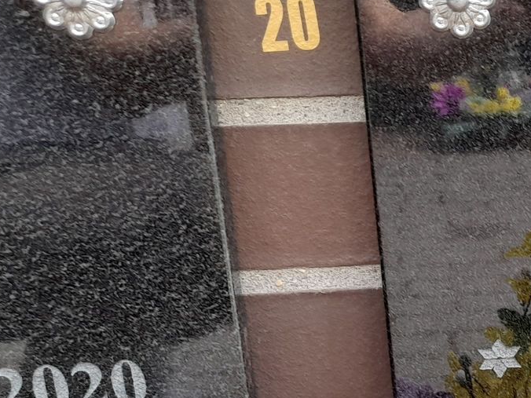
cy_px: 350
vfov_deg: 19.6
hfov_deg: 22.7
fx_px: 1135
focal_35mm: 74
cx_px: 736
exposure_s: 1/100
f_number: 2
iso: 25
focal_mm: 4.6
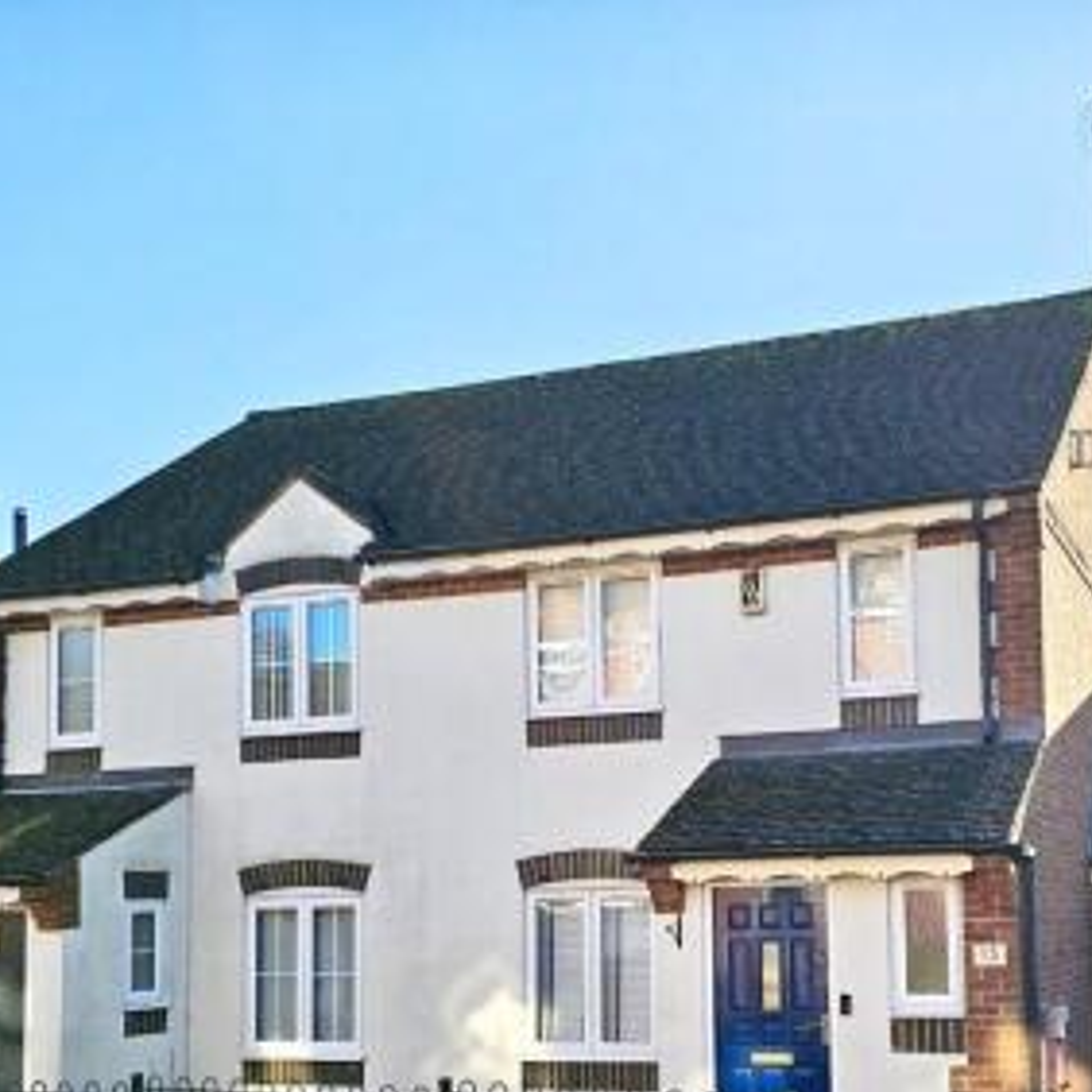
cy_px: 838
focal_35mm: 42
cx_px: 776
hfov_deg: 39.3
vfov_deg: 38.8
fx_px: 1499
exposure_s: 1/455
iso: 10
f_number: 1.7
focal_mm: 6.3
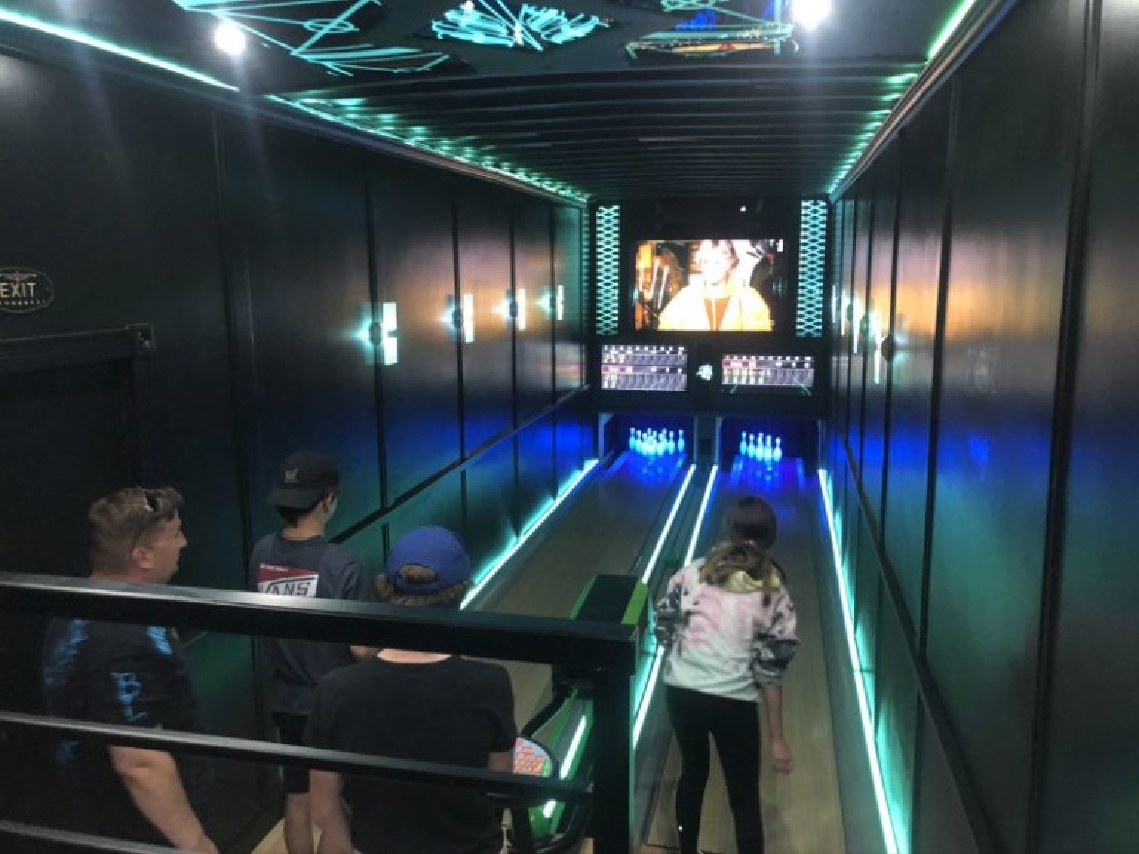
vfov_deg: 49.7
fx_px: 921
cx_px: 570
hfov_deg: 63.4
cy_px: 427
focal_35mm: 28
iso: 80
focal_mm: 3.99
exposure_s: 1/8
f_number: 1.8
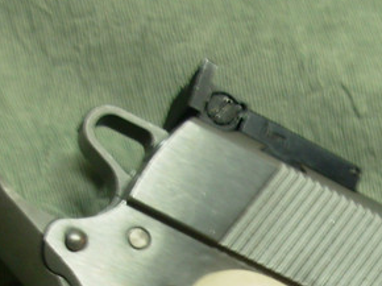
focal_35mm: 140
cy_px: 434
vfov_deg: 10.2
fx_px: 1544
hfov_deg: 13.9
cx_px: 371
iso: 50
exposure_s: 1/9.2
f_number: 2.9
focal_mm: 6.3
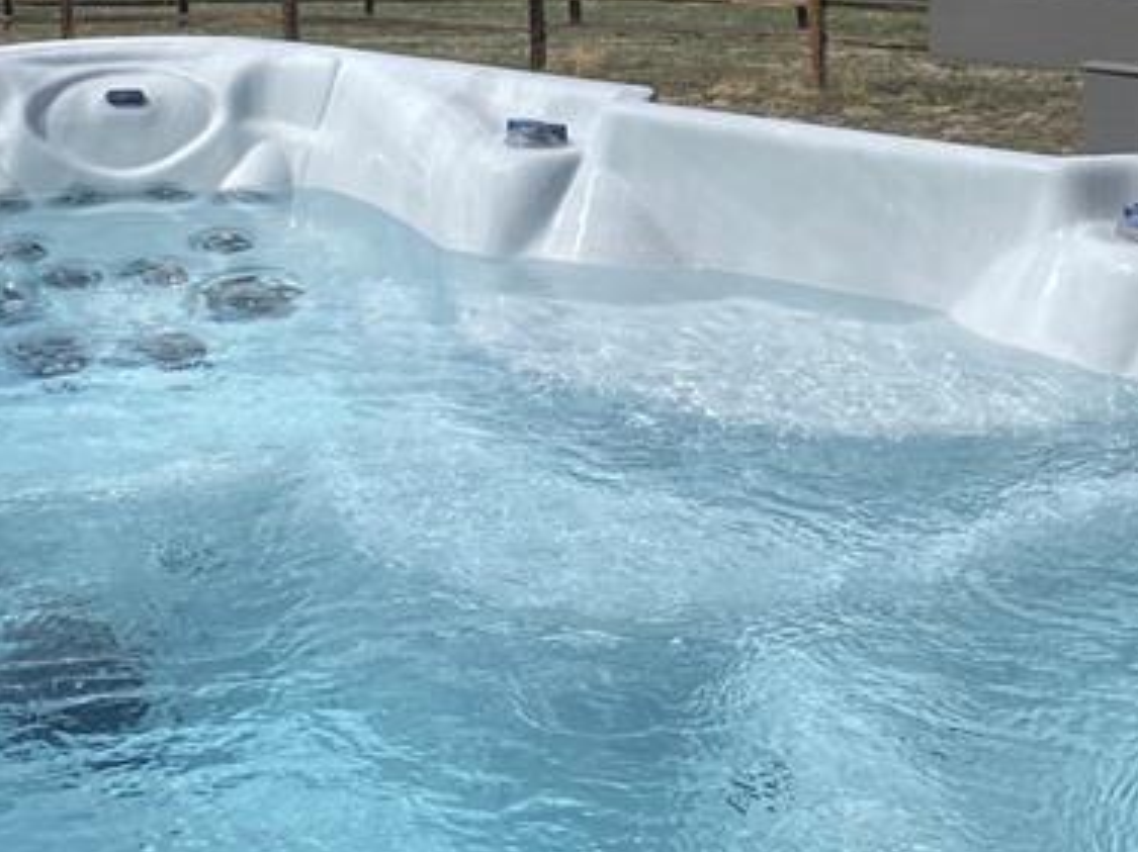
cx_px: 528
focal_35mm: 71
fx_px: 2333
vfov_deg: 19.1
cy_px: -259
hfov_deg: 27.4
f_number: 1.8
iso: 32
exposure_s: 1/3984
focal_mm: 4.25
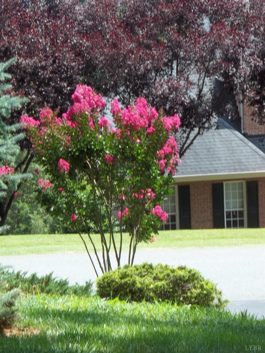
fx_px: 1684
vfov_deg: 12.0
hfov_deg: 9.0
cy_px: 176
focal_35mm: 165
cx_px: 132
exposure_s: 1/80
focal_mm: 29.5
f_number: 5.9
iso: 64
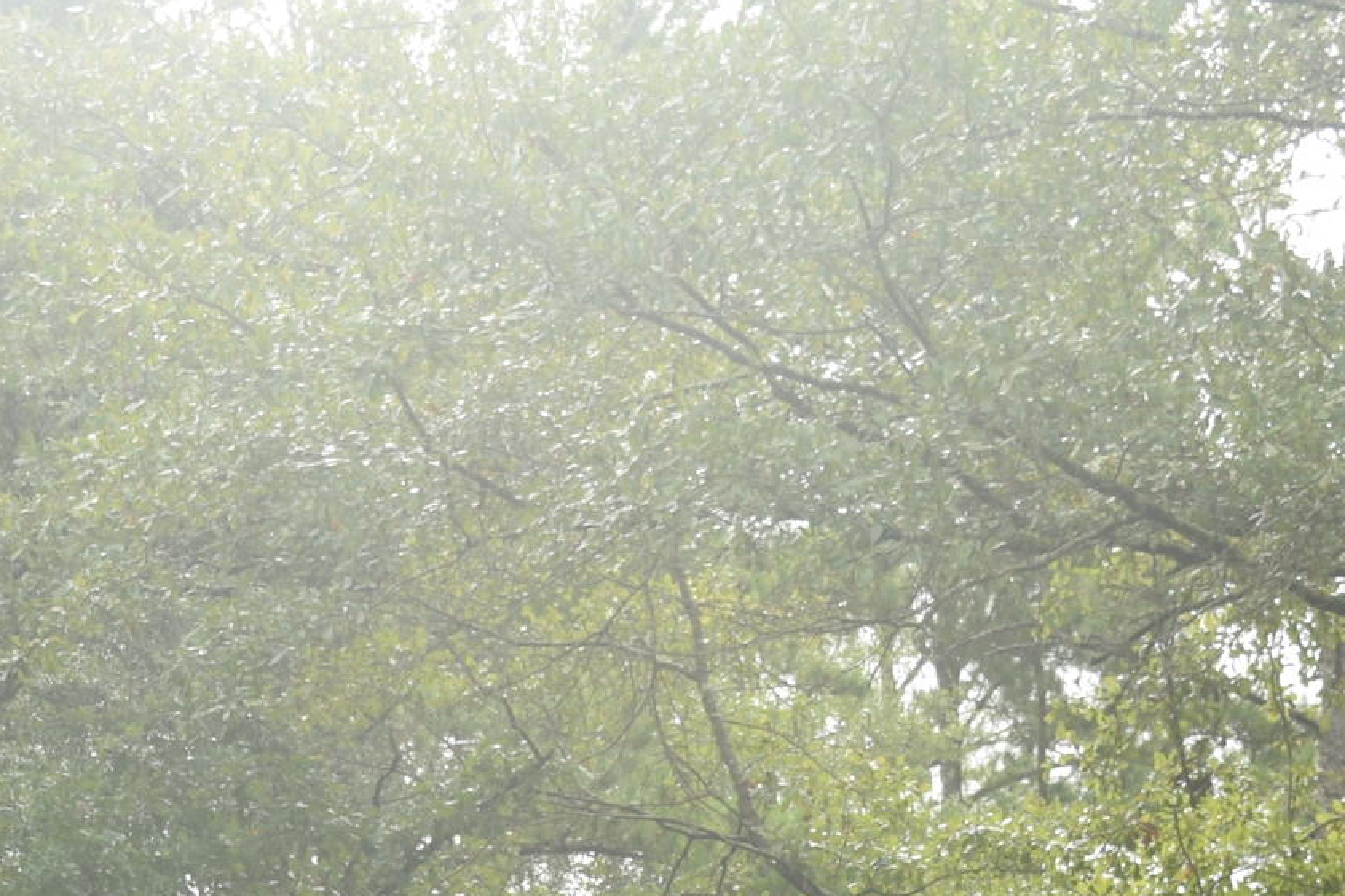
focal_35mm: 155
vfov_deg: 8.5
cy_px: 1590
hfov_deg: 13.1
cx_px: 113
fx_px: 5782
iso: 100
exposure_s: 1/50
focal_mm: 29
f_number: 6.3
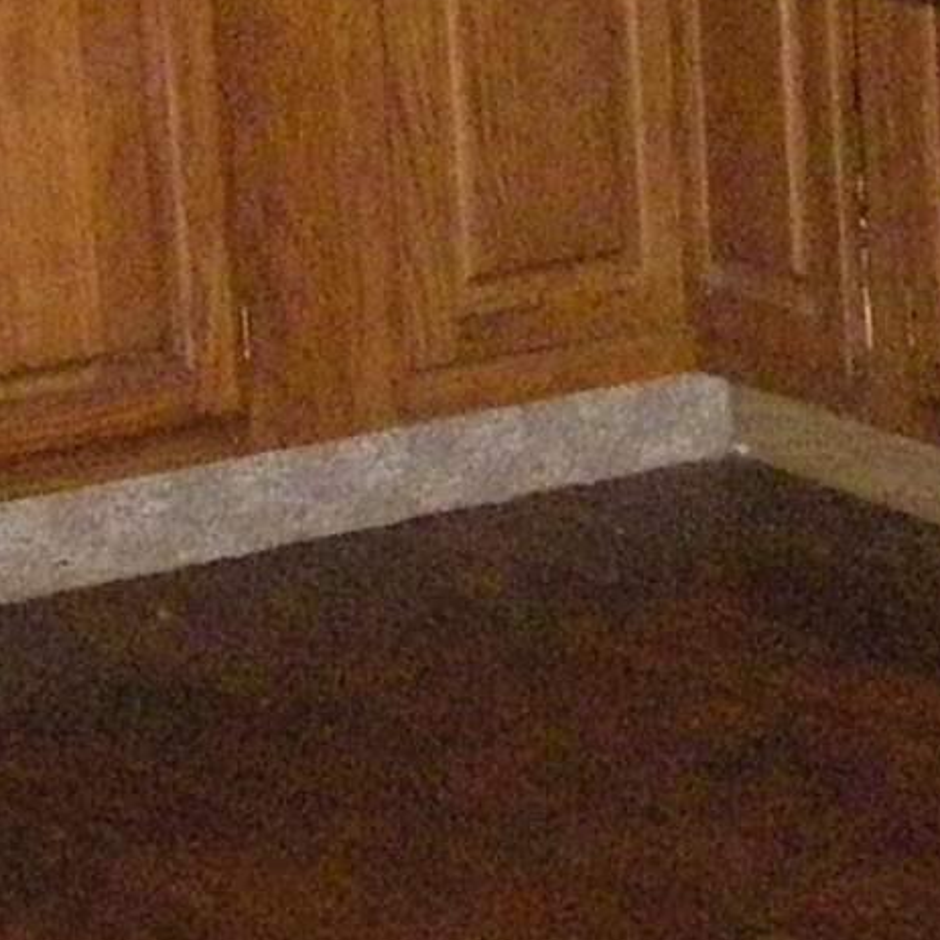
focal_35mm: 223
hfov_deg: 7.8
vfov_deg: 7.7
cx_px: 968
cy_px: -538
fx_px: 6851
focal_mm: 6.3
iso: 800
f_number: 3.5
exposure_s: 1/50
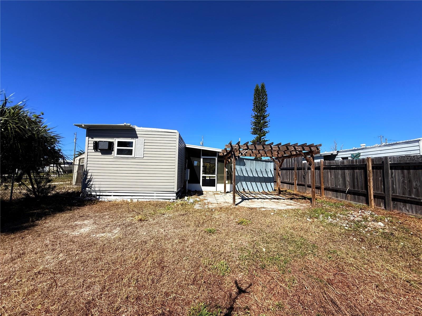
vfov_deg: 85.7
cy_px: 158
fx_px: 171
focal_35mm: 14
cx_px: 211
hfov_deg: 102.1
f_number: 2.2
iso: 50
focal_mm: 2.22
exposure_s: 1/2320
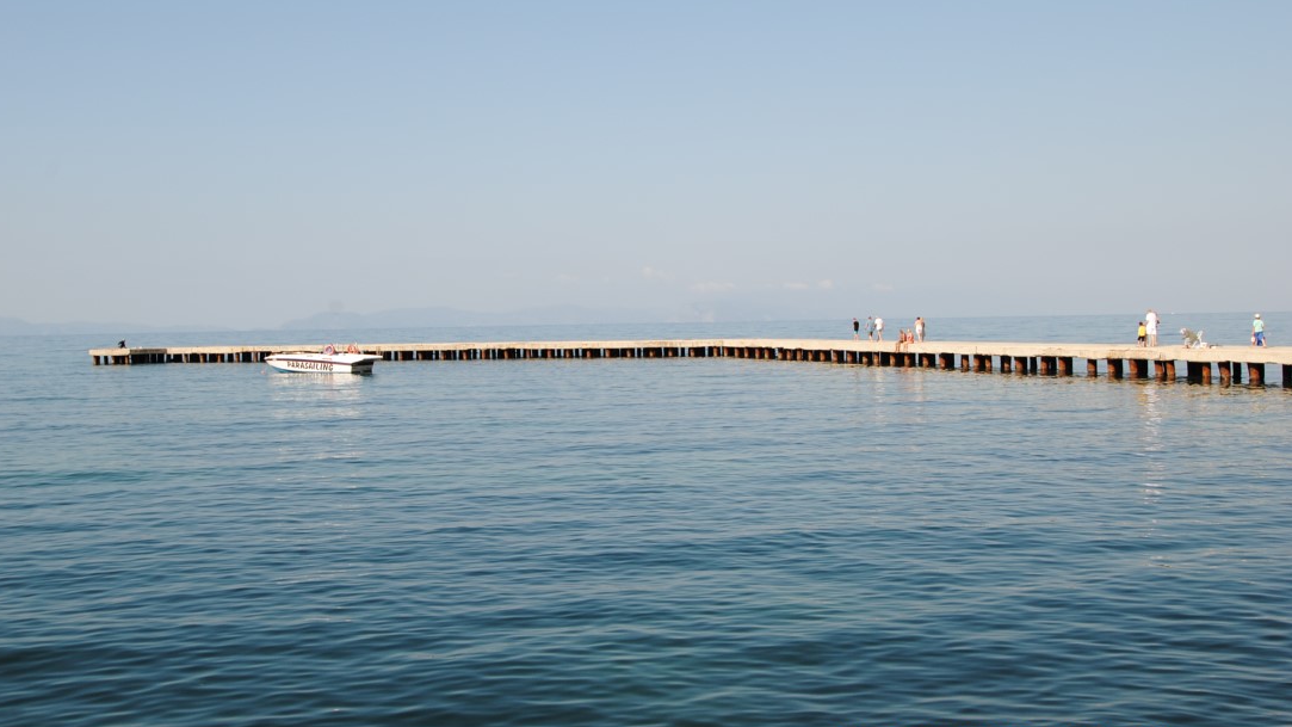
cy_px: 356
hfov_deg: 50.5
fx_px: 1370
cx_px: 615
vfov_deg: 29.7
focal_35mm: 40
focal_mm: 24
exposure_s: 1/200
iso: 100
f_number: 7.1
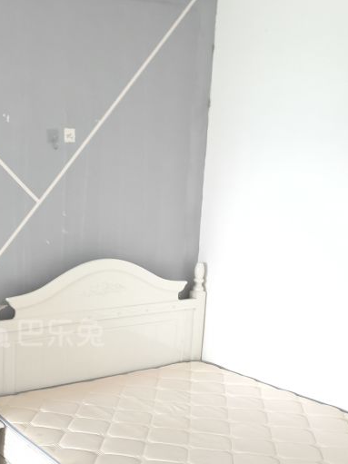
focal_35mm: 48
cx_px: 32
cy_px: 324
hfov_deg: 29.0
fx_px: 644
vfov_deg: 39.0
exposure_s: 1/16.7
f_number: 1.7
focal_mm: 5.35
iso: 5000
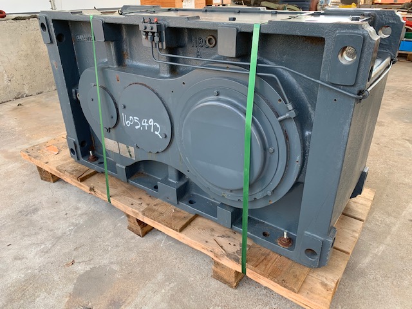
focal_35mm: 26
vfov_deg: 53.1
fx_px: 309
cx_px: 206
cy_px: 154
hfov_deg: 67.3
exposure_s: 1/122
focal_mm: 4.25
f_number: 1.8
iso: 32
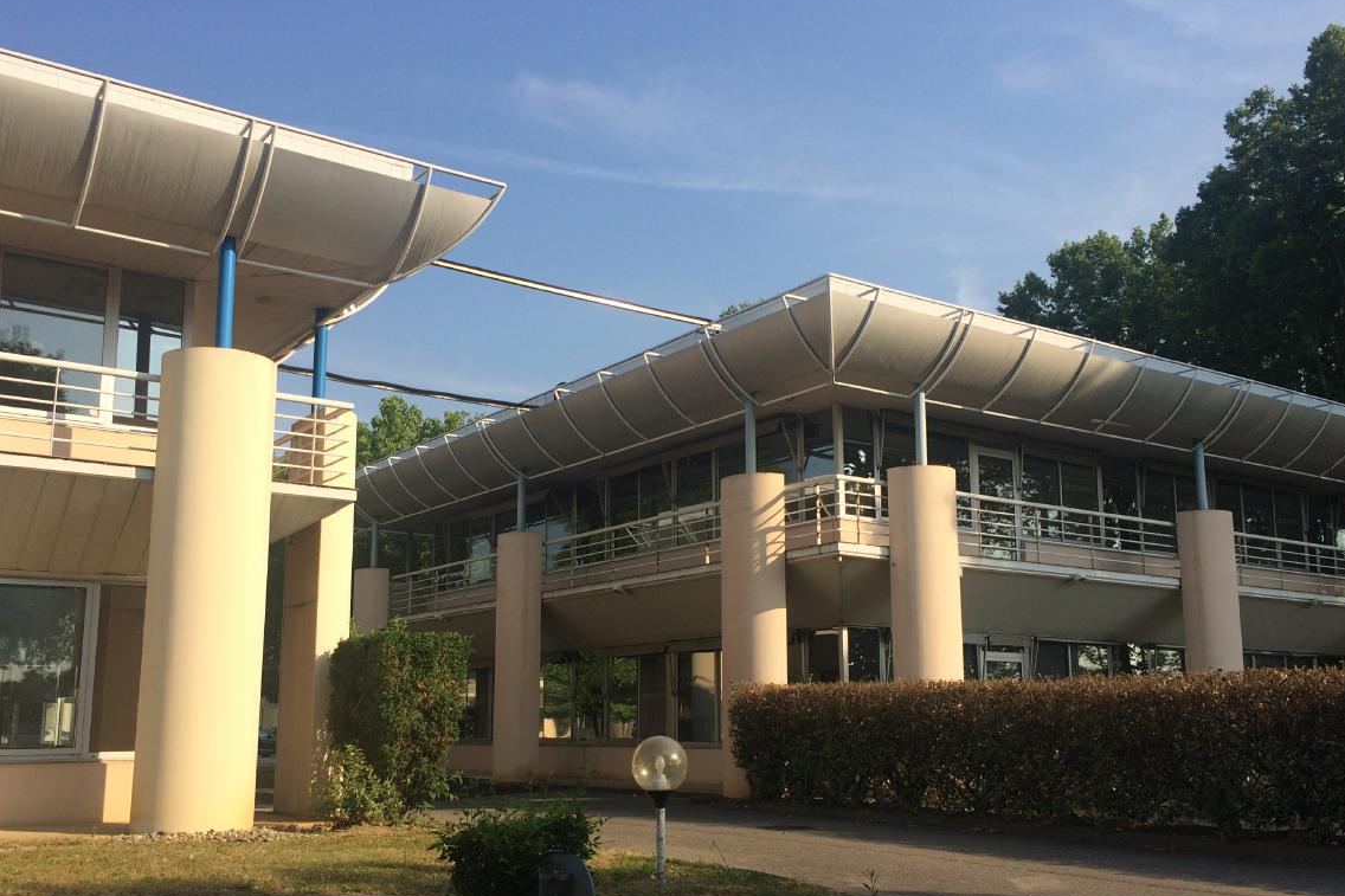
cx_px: 624
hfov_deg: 55.8
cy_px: 514
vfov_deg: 38.8
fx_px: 1270
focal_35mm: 34
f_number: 2.2
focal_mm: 4.15
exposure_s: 1/1866
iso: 32
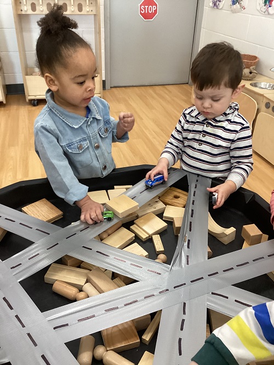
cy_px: 182
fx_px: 327
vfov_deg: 58.3
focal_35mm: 31
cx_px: 137
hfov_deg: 45.5
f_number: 2.4
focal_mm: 3.3
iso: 250
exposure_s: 1/60
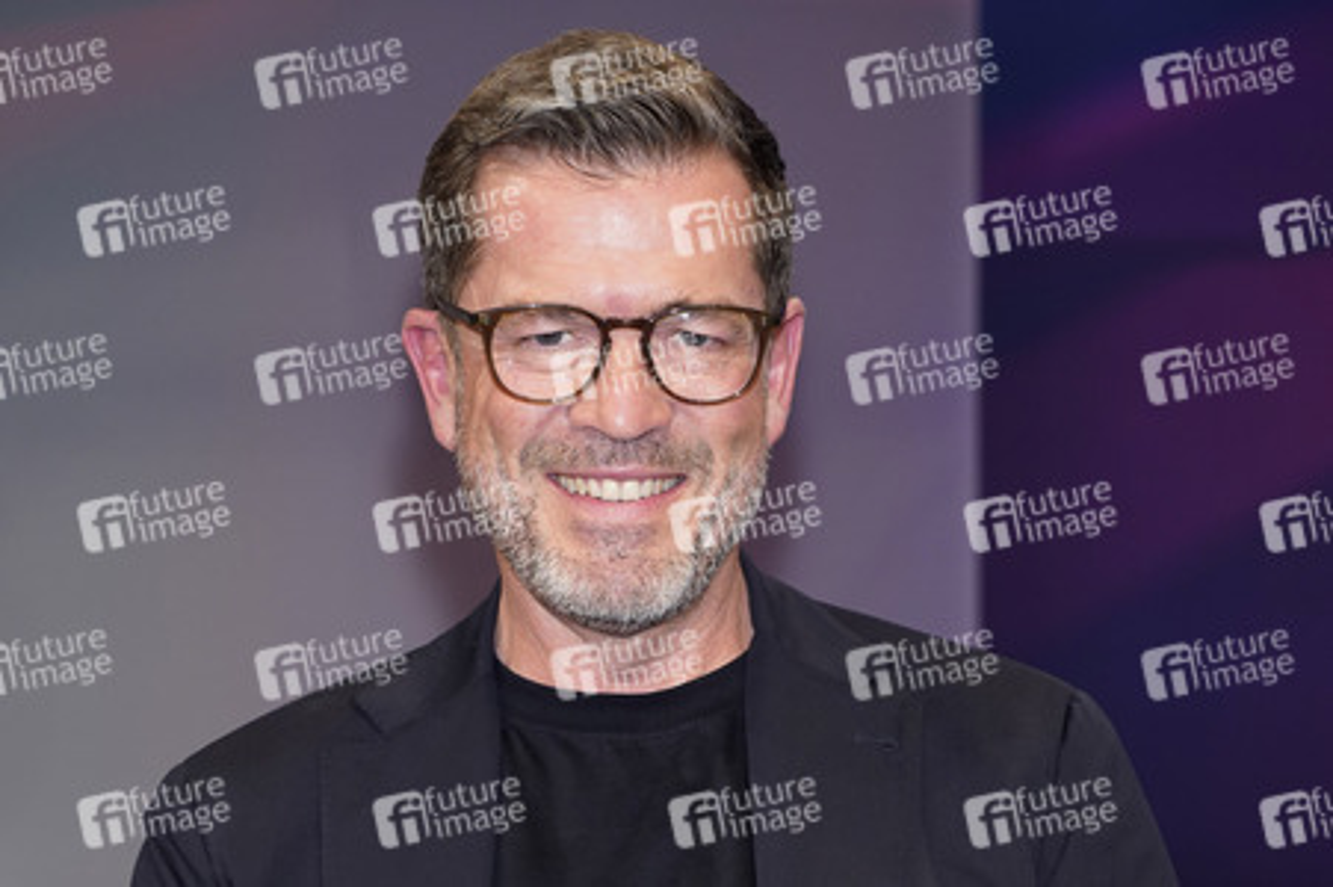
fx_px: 2479
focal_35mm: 67
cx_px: 666
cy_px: 444
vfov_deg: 20.3
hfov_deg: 30.1
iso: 2000
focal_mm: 67
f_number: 5.6
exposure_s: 1/160
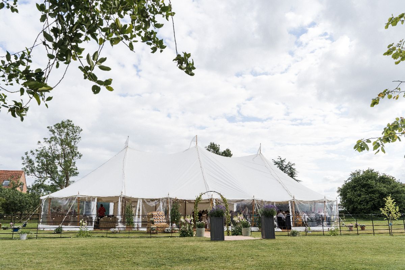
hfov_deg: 65.5
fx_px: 315
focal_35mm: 28
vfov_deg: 46.4
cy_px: 135
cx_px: 202
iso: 500
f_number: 8
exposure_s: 1/1000
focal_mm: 28
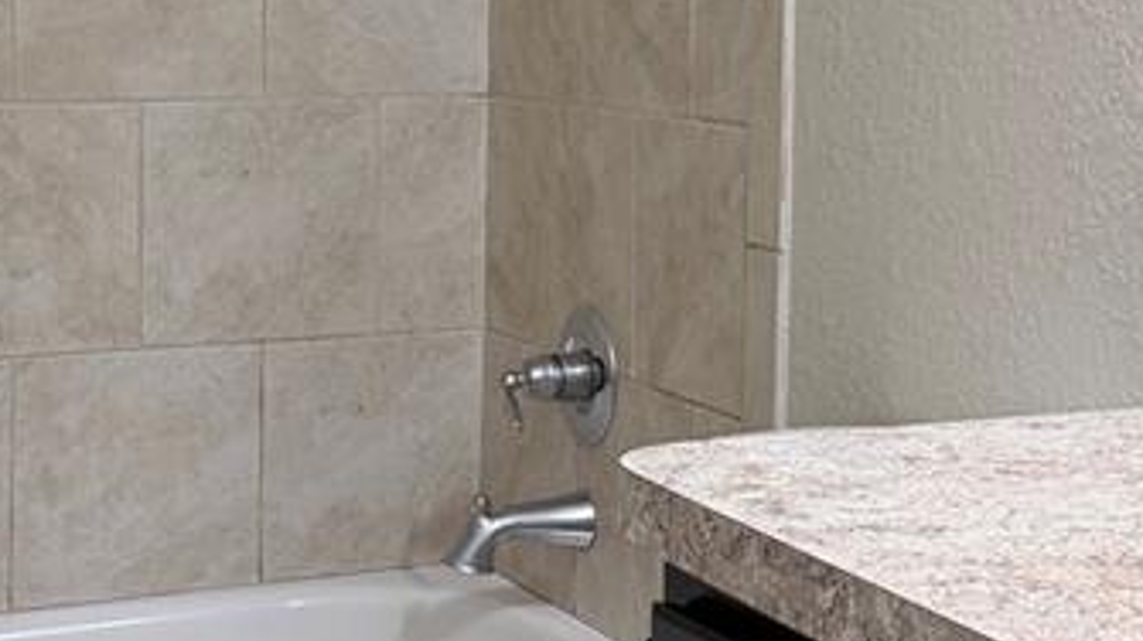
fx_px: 2423
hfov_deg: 26.5
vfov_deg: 14.9
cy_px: 92
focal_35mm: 80
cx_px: 631
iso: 200
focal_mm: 6.76
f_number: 1.78
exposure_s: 1/60
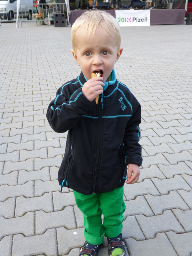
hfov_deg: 41.8
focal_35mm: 34
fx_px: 251
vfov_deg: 54.0
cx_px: 96
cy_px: 128
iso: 100
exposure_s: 1/80
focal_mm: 6
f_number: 3.5
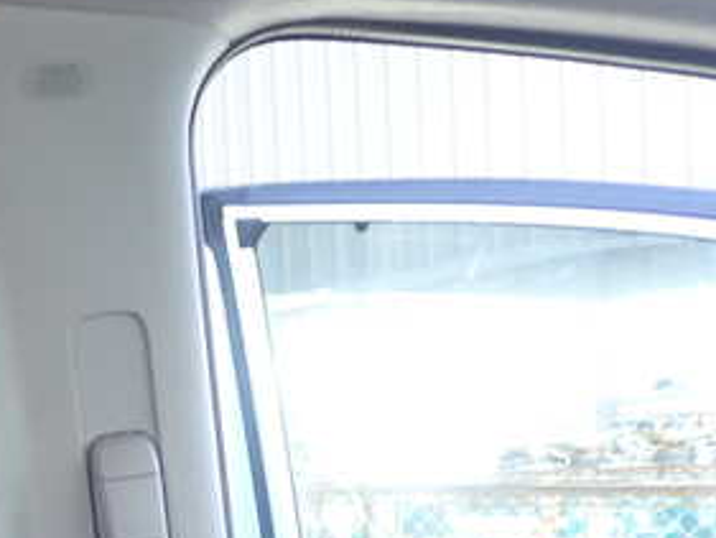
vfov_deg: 22.0
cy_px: 556
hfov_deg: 29.1
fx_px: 1324
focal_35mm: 64
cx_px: 76
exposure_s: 1/60
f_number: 2.3
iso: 100
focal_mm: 5.4
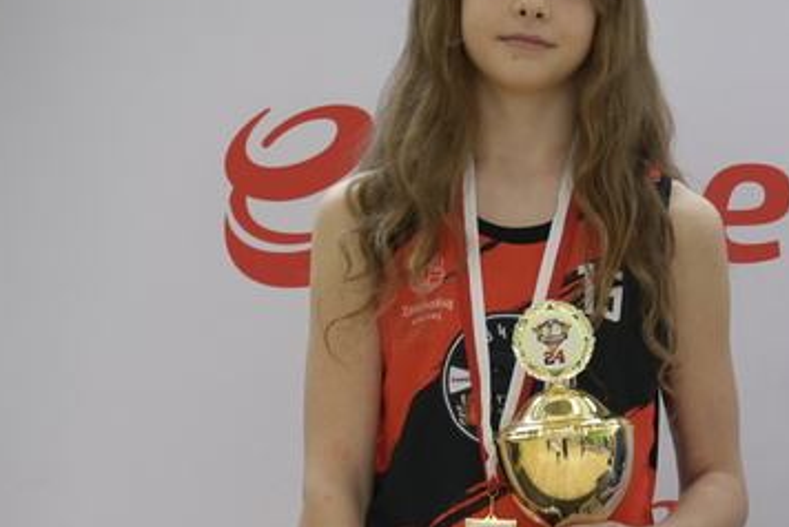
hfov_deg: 11.3
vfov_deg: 7.6
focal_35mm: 180
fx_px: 3948
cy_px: 489
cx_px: 846
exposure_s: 1/60
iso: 640
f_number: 4.5
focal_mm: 50
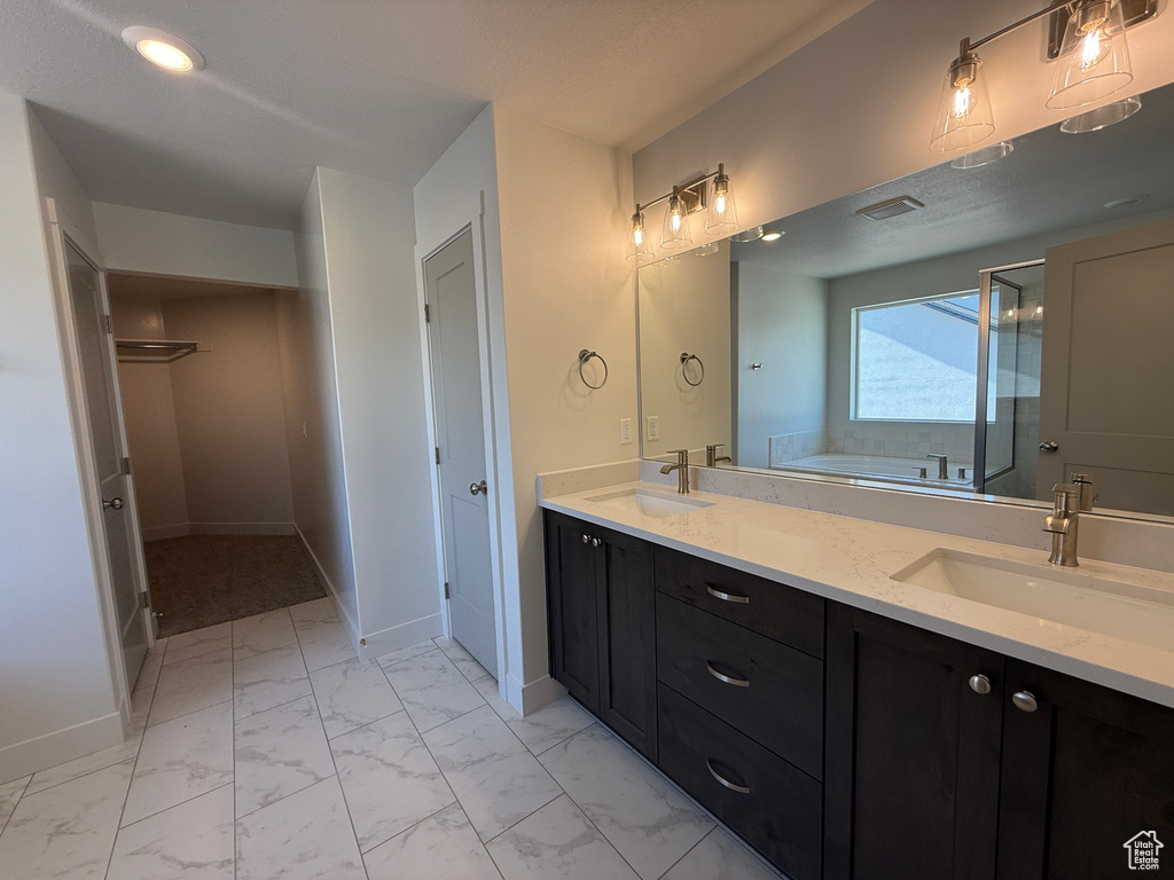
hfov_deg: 102.1
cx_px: 587
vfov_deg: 85.7
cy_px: 440
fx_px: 475
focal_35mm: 14
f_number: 2.2
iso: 50
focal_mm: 2.22
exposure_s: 1/149
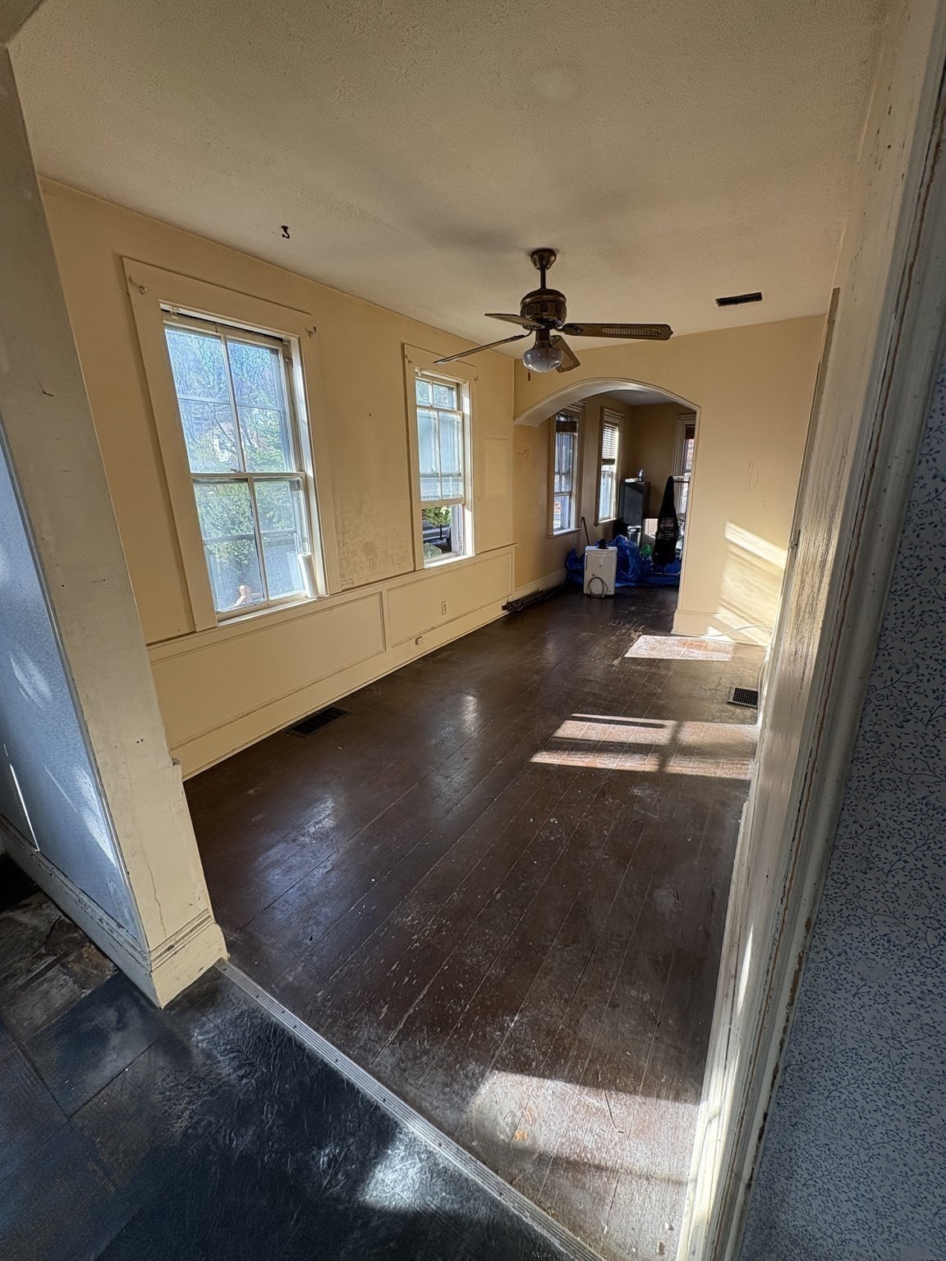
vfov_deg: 102.1
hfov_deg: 85.7
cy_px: 630
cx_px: 473
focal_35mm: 14
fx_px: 510
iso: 80
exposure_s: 1/99
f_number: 2.2
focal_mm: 2.22
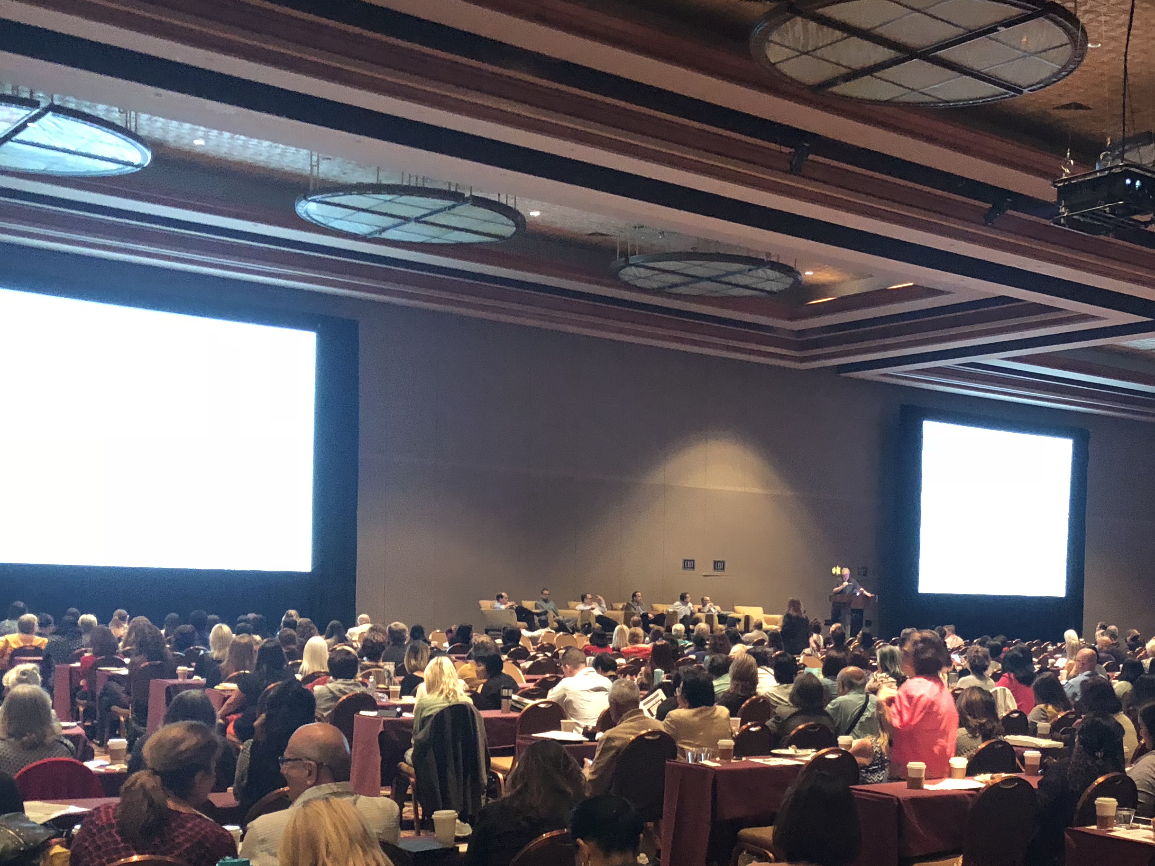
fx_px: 1602
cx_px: 817
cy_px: 669
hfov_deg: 38.9
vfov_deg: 29.7
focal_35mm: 48
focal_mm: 3.99
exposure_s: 1/4
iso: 100
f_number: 1.8
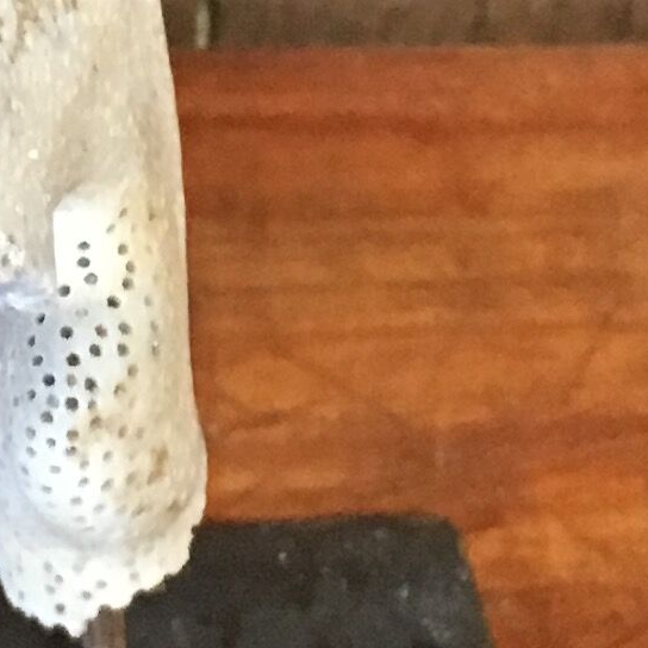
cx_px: -61
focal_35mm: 190
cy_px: -343
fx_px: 4024
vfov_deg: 9.0
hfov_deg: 9.1
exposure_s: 1/17
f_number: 2.2
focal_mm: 4.15
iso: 200
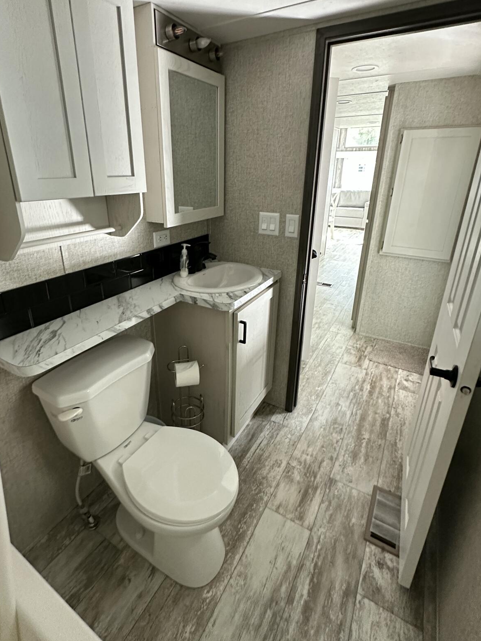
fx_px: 333
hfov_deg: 71.5
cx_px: 219
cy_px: 292
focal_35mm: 18
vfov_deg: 87.5
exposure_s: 1/60
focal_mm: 2.22
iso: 640
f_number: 2.2
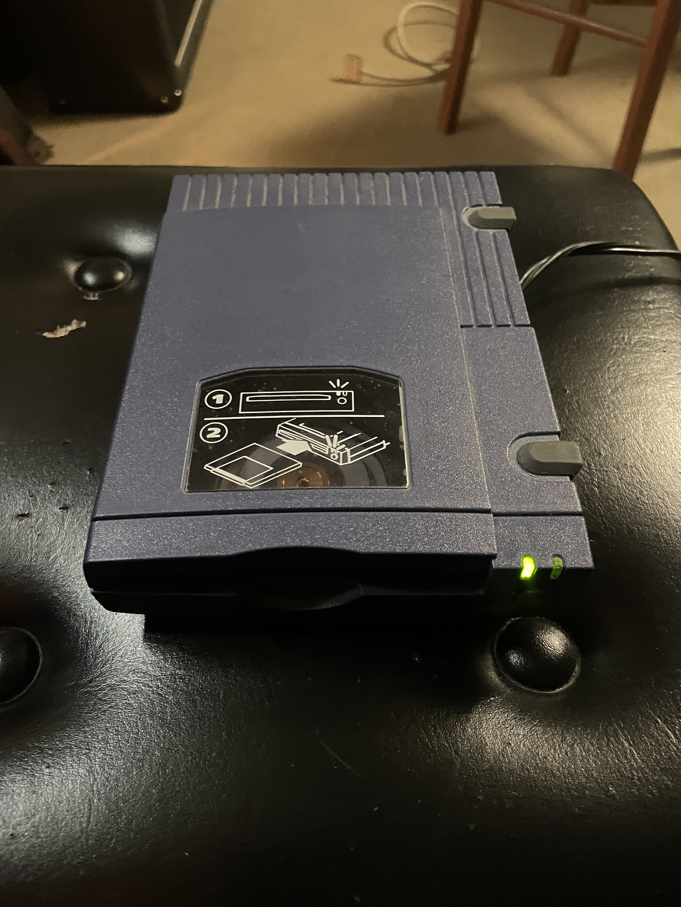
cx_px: 340
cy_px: 454
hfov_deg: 53.1
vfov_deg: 67.3
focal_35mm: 26
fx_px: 682
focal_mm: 4.2
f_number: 1.6
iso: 1000
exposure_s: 1/25
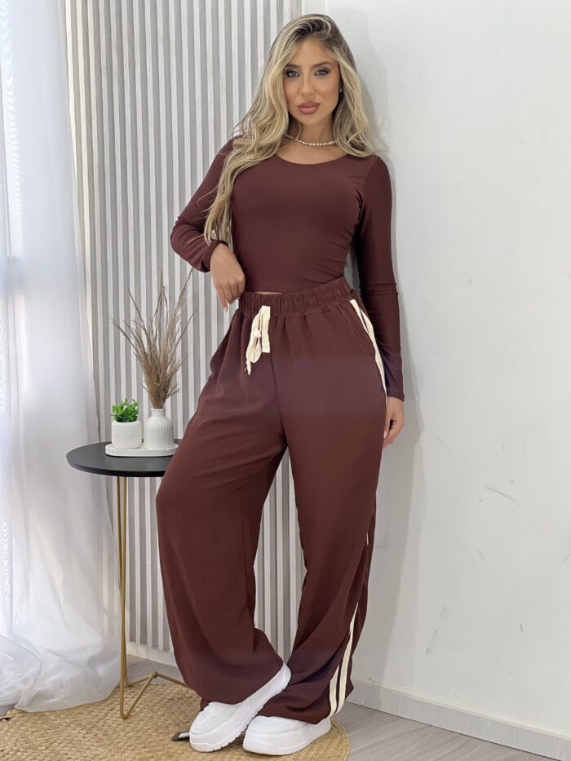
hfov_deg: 19.1
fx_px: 1693
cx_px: 286
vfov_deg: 25.3
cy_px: 380
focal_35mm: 77
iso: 100
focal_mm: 9
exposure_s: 1/120
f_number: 2.8
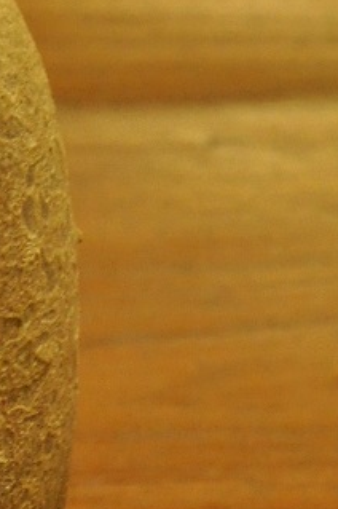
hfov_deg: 4.7
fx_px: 4050
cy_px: 77
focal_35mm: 287
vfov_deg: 7.2
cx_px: -301
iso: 1250
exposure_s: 1/40
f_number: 8
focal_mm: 38
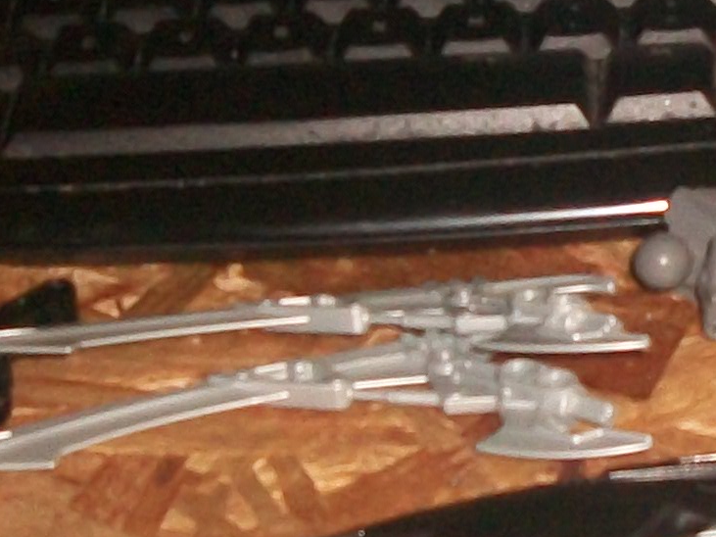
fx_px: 3143
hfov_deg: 12.9
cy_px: 156
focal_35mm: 152
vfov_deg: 9.7
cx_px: 672
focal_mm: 5.7
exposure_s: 1/30
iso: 160
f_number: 2.9
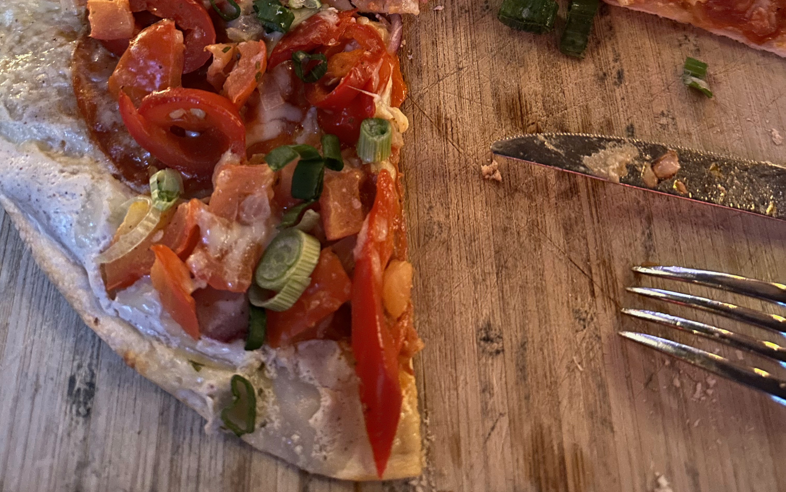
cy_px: 9
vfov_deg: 34.2
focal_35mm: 34
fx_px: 728
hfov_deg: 56.7
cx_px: 393
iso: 1250
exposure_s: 1/15
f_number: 1.78
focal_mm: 6.86
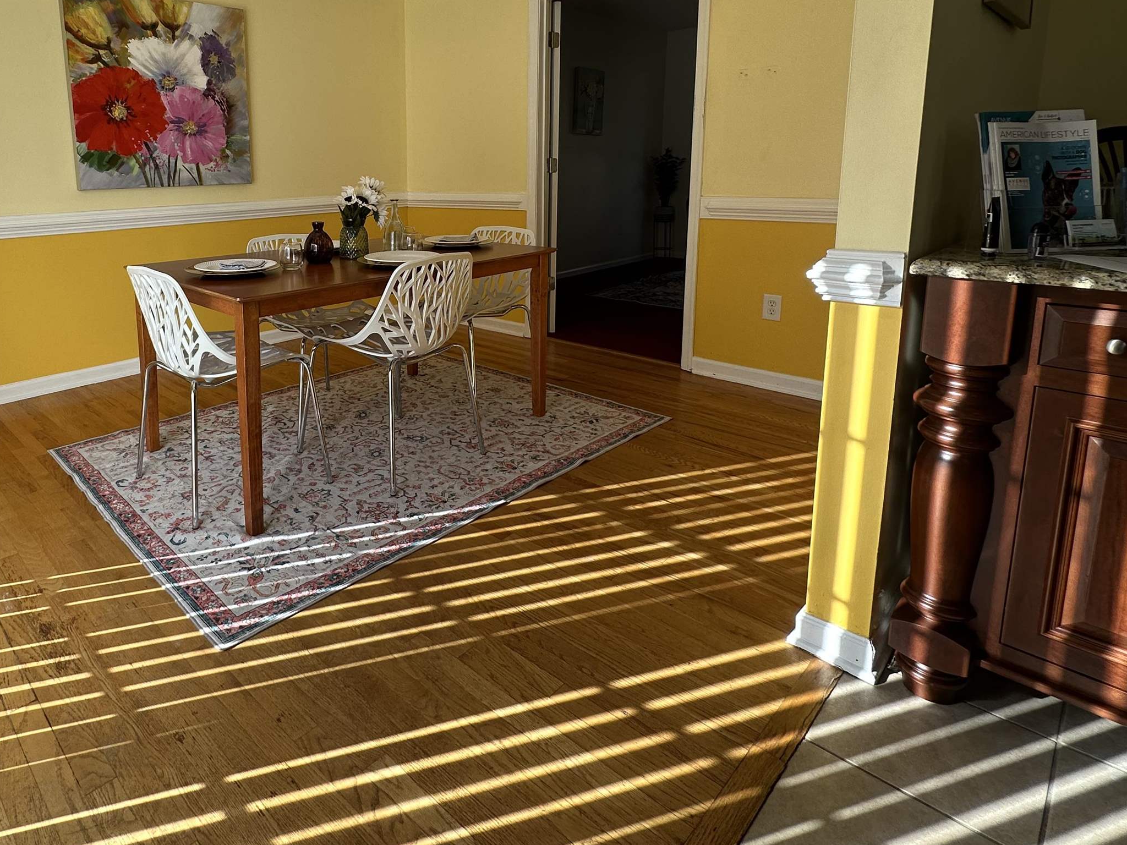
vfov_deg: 61.8
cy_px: 277
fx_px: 684
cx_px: 371
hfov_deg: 76.4
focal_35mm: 21
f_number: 2.2
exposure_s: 1/247
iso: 40
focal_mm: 2.22
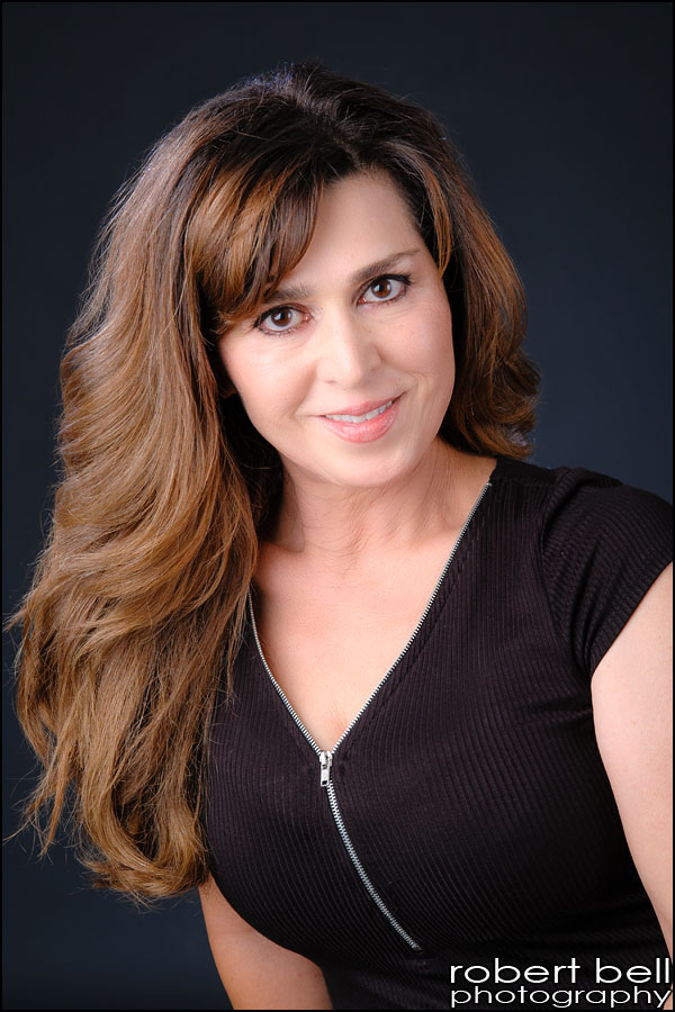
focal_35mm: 80
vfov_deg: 25.4
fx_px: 2250
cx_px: 338
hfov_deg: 17.1
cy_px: 506
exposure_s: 1/160
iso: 200
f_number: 10
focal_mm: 80
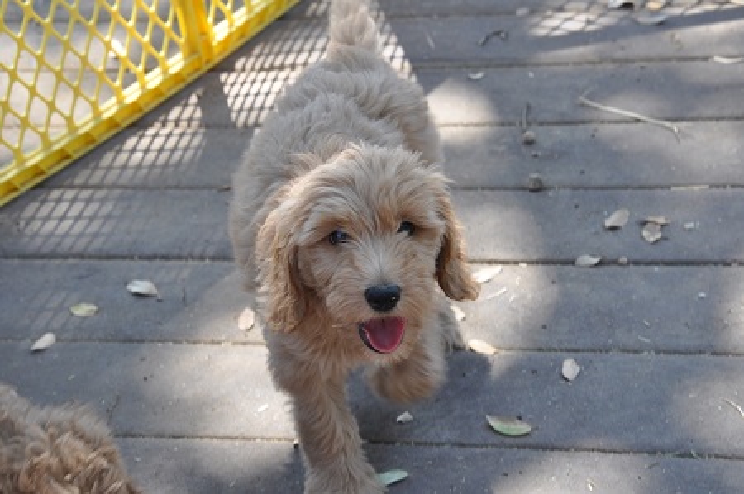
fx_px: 1177
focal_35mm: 57
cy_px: 247
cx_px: 372
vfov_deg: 23.7
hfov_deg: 35.1
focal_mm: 38
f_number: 8
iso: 200
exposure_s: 1/60
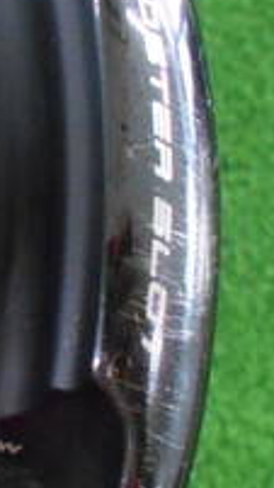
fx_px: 1163
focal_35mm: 90
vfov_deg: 23.7
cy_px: 216
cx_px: -286
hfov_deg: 11.9
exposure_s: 1/80
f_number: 3.2
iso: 800
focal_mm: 4.6
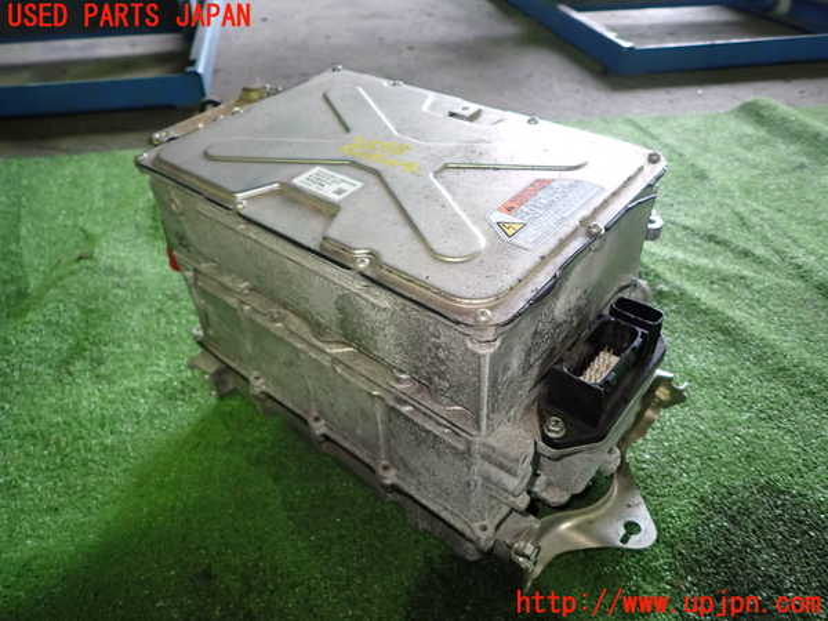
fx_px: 598
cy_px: 310
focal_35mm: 25
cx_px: 414
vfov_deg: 54.9
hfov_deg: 69.4
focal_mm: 4.5
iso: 320
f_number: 2
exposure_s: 1/30
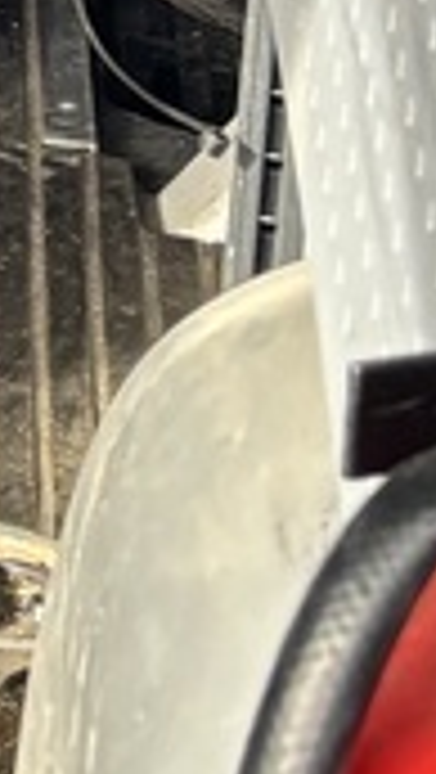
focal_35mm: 237
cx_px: -1623
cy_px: -850
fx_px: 4861
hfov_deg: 4.5
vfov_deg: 8.5
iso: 80
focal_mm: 5.96
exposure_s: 1/121
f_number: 1.6
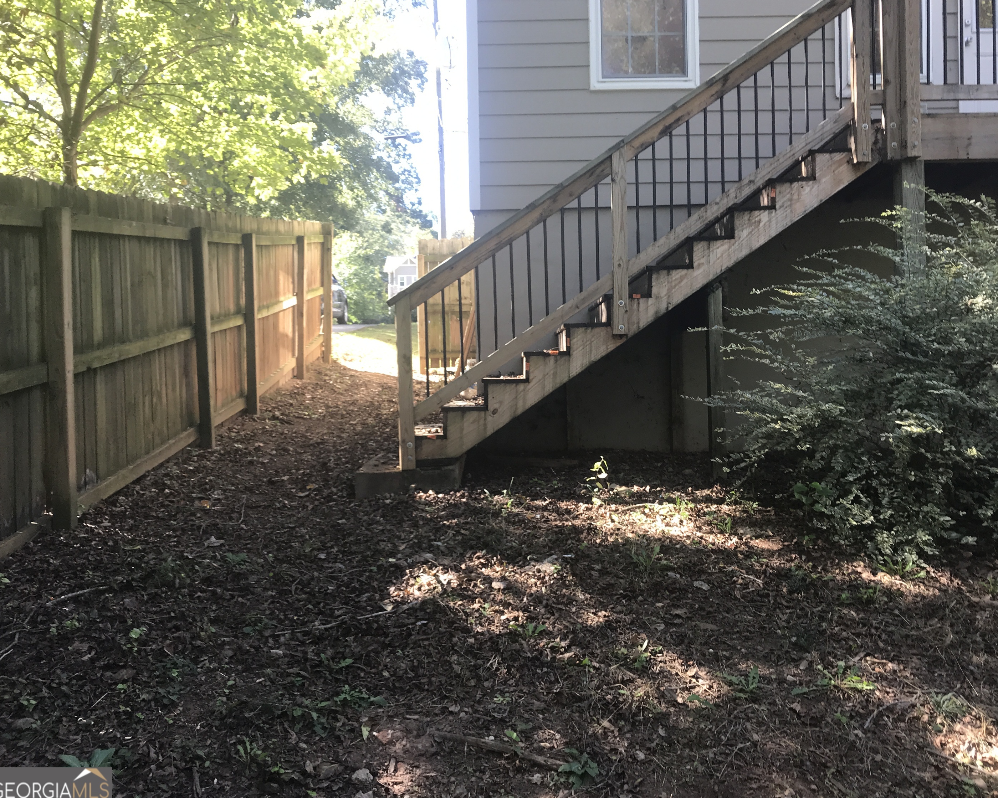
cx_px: 537
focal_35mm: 30
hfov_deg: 58.7
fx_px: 886
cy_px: 398
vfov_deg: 48.5
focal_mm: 3.99
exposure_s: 1/120
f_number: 1.8
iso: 25
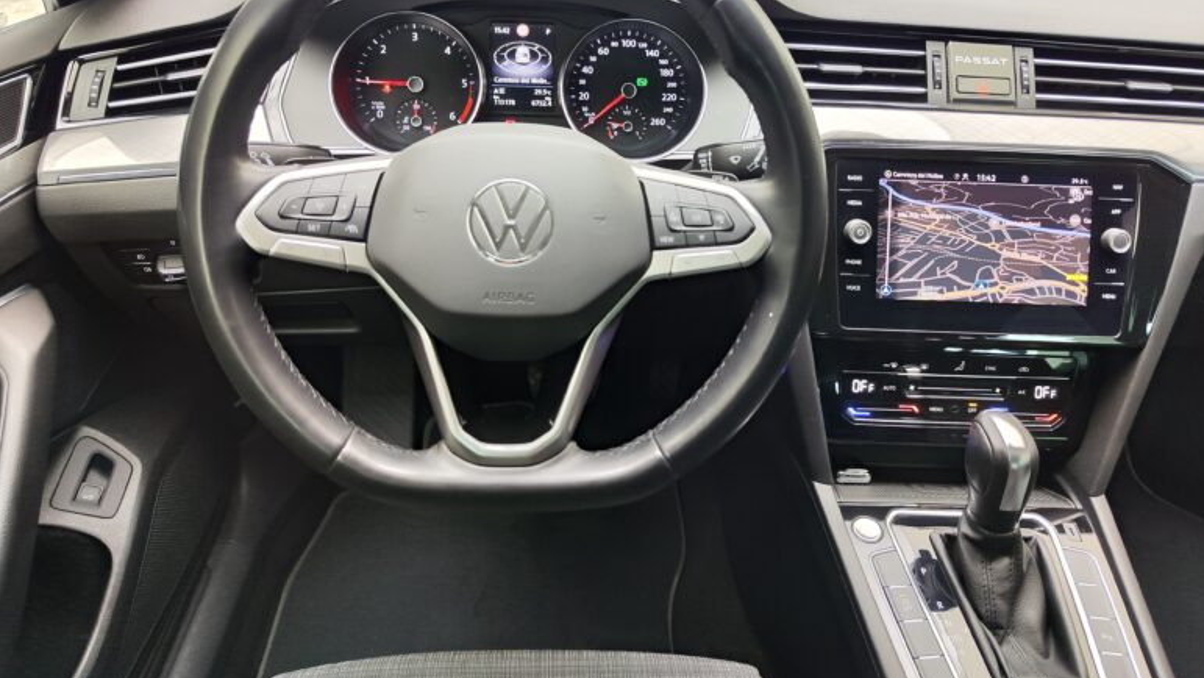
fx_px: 830
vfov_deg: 44.2
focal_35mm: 26
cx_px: 600
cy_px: 280
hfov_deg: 71.9
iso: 334
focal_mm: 7.01
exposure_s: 1/98.6
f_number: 1.69
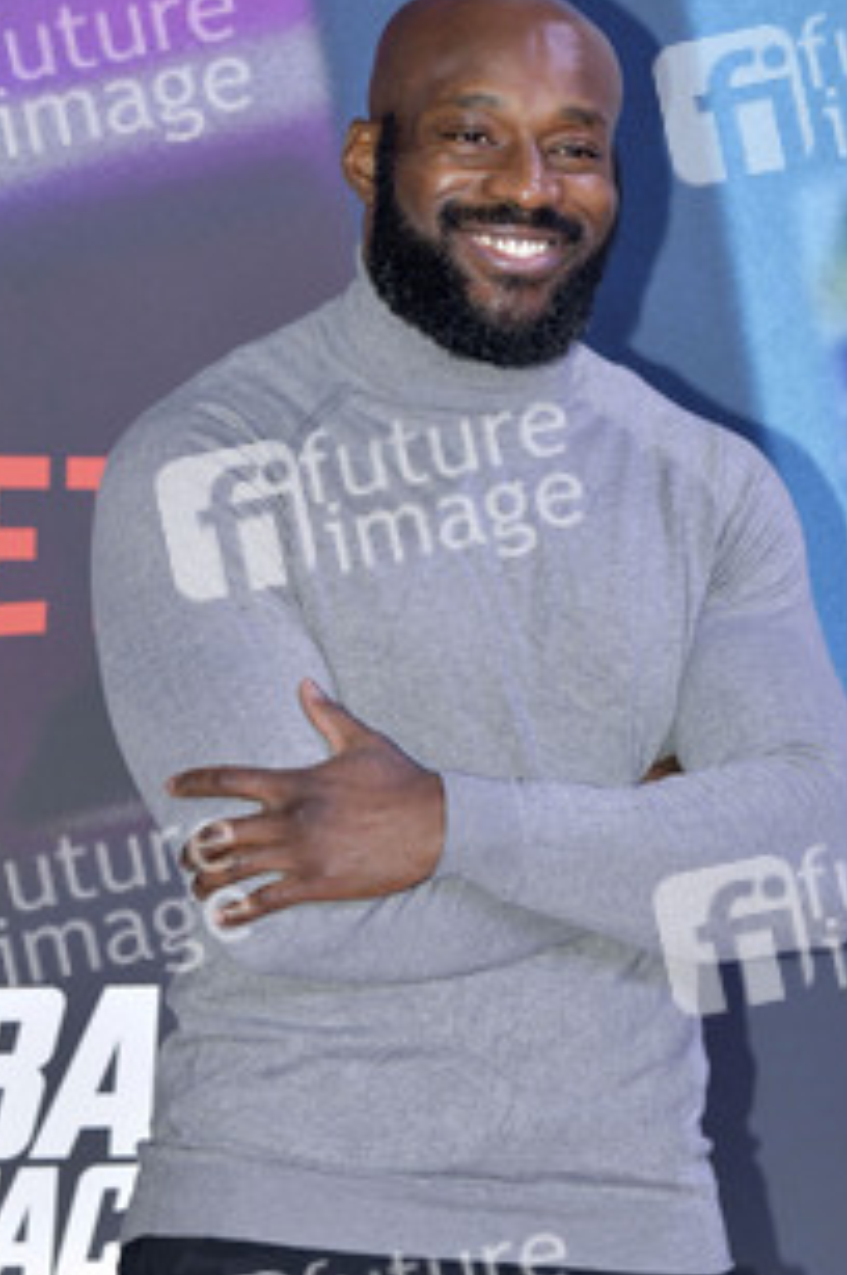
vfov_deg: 11.7
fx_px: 6225
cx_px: 490
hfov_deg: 7.8
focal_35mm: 176
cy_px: 710
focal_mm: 135
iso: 1250
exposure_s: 1/200
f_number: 6.3
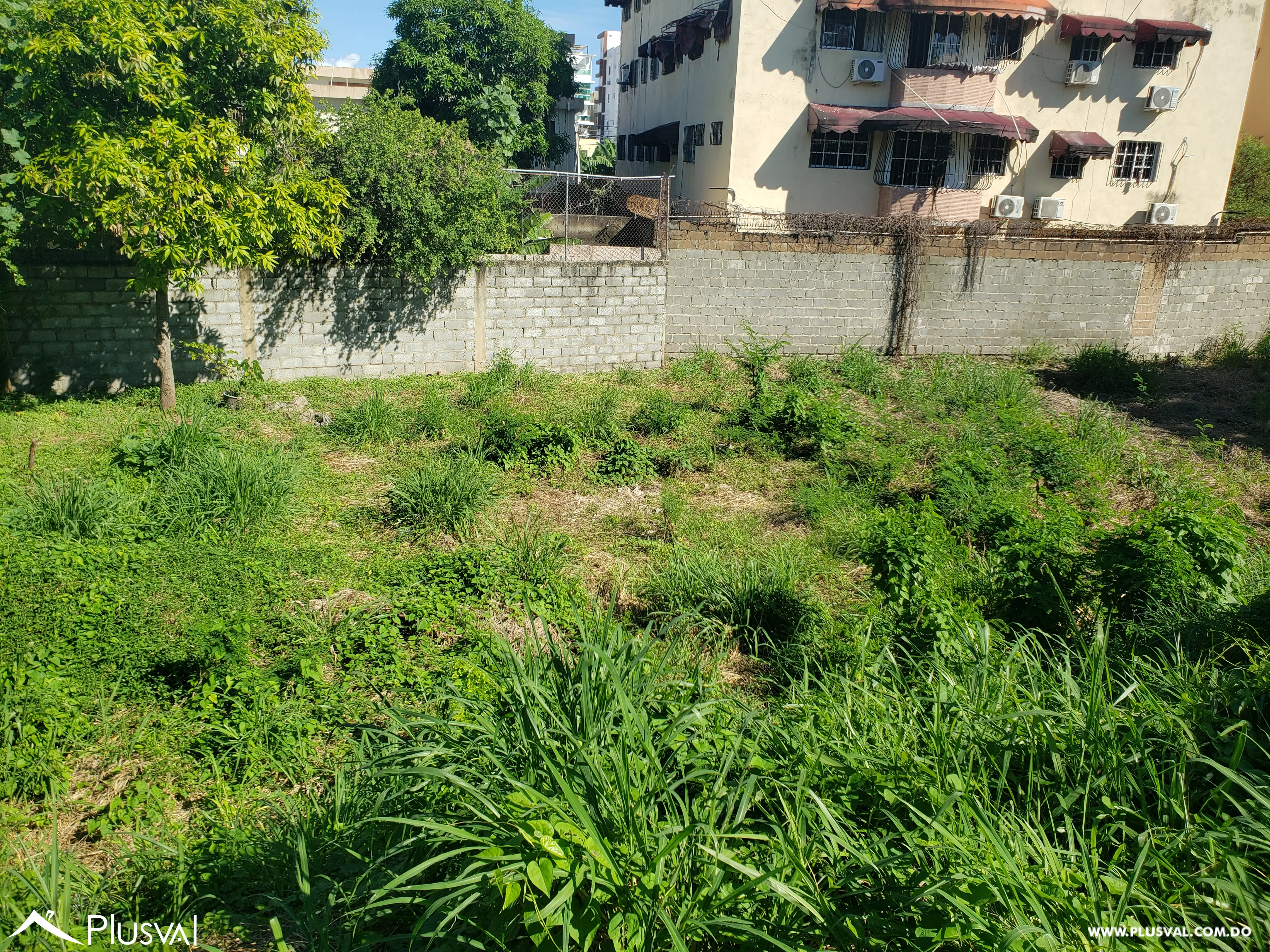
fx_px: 954
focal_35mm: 26
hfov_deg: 67.3
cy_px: 476
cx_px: 635
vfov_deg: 53.1
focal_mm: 4.3
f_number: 2.4
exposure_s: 1/1284
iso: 50
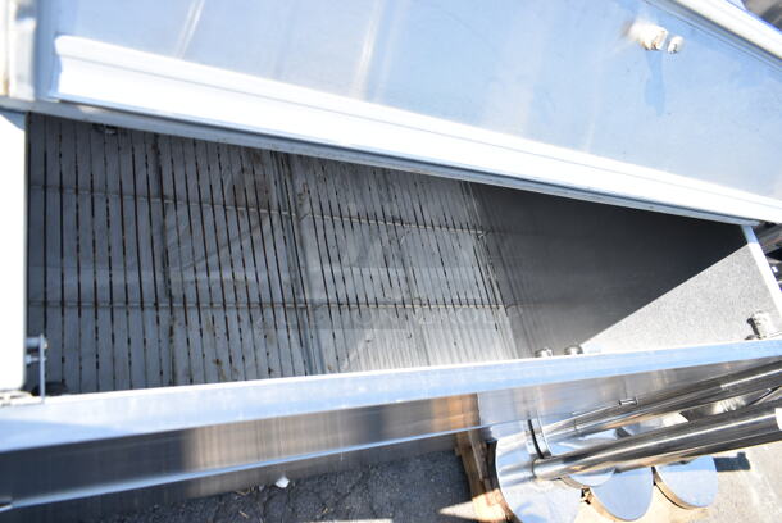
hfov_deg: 67.3
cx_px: 391
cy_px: 262
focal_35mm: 27
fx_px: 587
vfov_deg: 48.0
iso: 100
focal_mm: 18
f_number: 5
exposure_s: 1/100
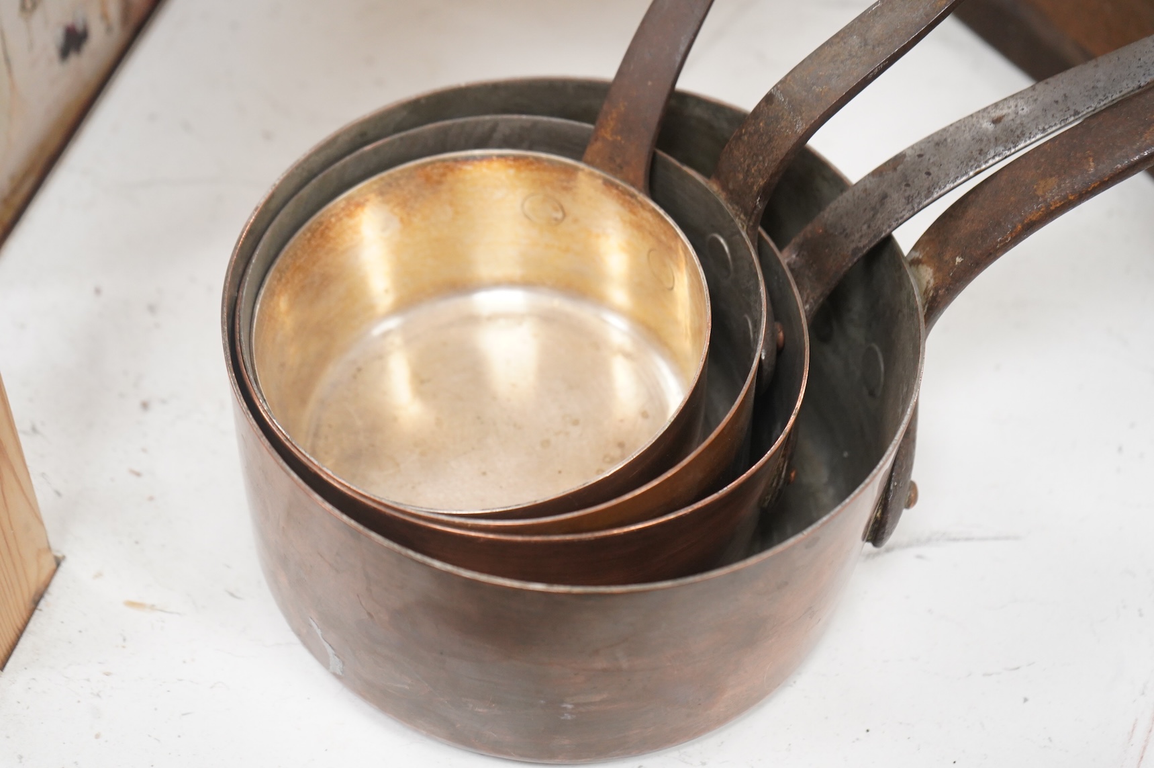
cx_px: 577
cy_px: 384
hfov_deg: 35.7
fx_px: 1794
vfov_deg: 24.1
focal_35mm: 56
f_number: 5
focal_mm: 56
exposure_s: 1/100
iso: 3200
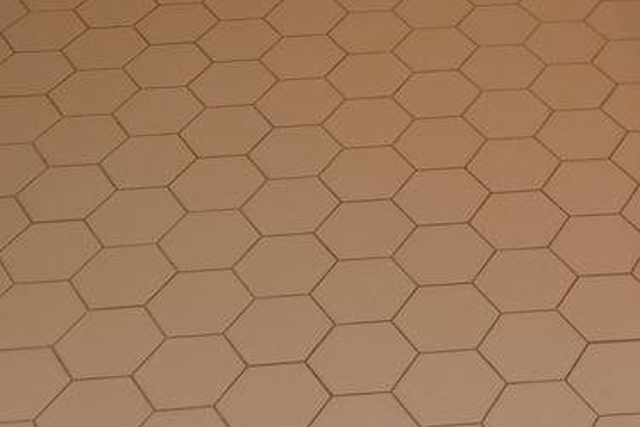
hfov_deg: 20.4
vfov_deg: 12.1
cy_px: -470
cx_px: 586
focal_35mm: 98
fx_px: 1743
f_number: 5
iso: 200
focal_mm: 12
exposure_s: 1/60
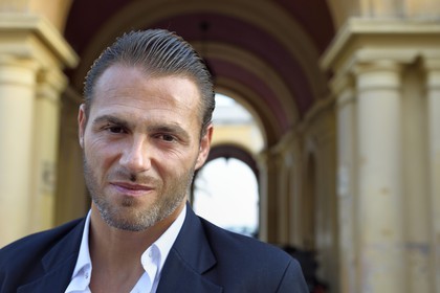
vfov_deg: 28.1
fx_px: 587
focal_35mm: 48
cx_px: 220
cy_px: 146
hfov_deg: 41.1
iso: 200
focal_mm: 48
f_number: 4.5
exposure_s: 1/100
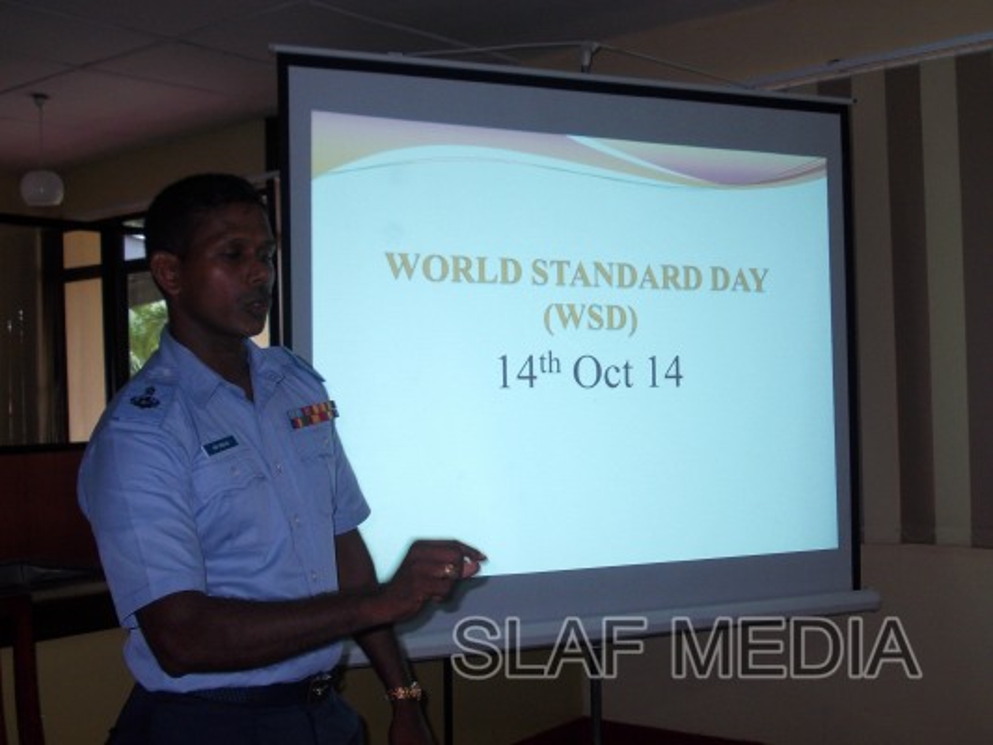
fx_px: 1234
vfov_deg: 33.6
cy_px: 372
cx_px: 496
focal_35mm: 43
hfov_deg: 43.8
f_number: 3.3
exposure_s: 1/30
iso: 100
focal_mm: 6.1
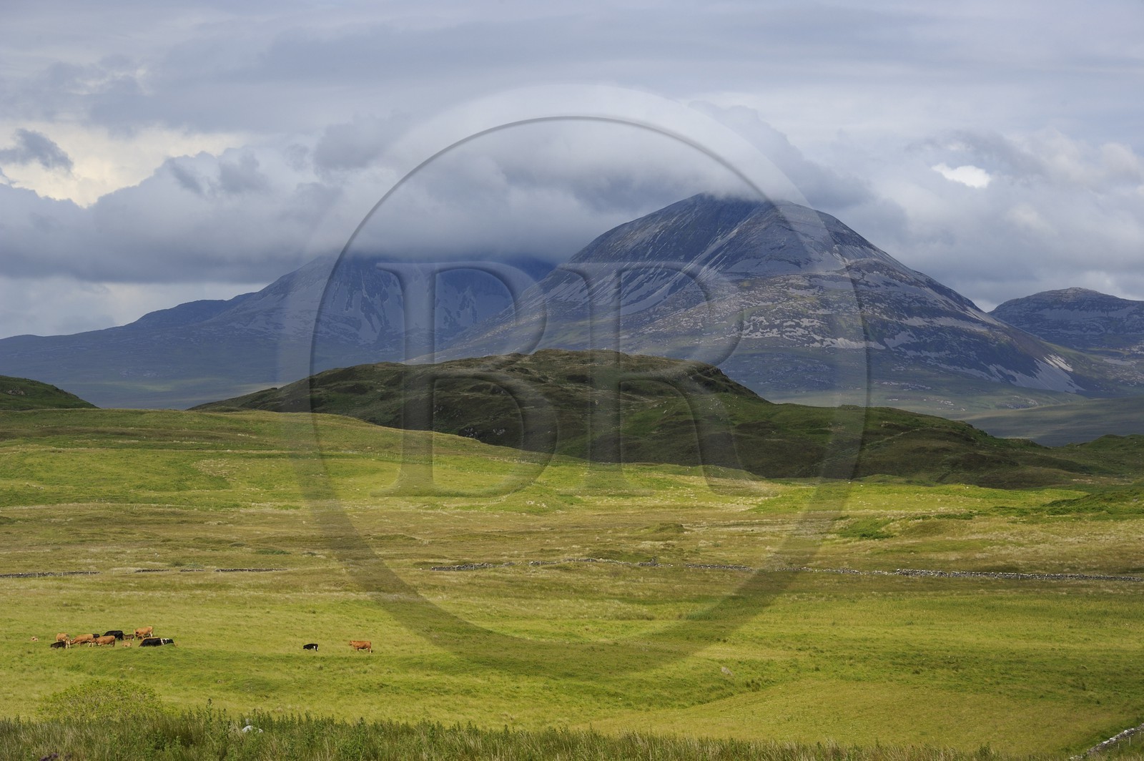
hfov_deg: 16.4
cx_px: 572
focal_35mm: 125
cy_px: 380
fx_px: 3969
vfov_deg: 10.9
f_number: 11
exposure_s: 1/320
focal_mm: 125
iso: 200
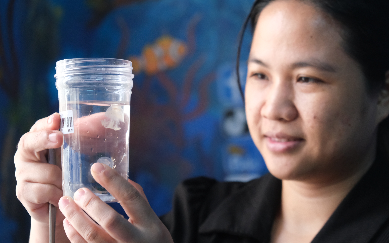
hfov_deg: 24.4
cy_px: 114
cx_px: 195
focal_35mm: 85
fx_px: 901
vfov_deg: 15.4
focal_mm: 55
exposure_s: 1/125
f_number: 4
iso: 3200
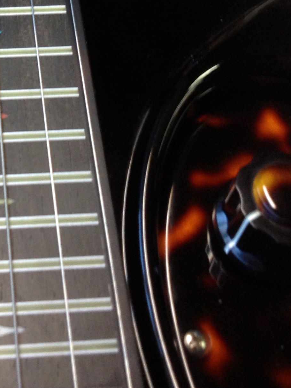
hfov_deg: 15.4
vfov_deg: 19.8
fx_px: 1054
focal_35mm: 94
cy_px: -52
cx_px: -5
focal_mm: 4.28
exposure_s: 1/20
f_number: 2.4
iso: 80
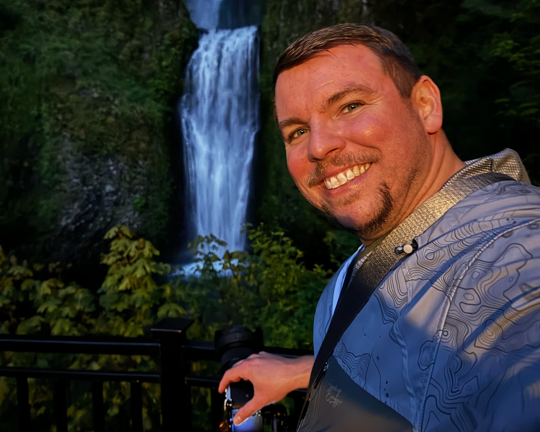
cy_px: 160
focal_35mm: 32
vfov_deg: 45.4
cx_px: 273
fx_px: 511
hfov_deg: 55.7
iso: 4000
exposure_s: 1/15
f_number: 1.78
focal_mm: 6.76
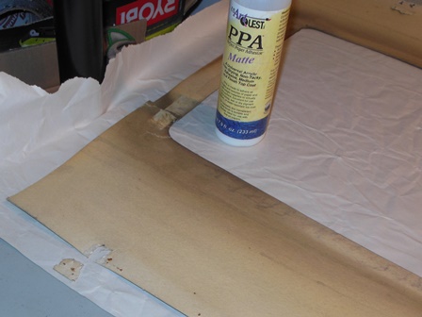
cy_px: 158
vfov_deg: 42.9
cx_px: 211
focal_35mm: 33
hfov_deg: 55.4
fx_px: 402
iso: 125
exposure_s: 1/30
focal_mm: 6
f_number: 3.5
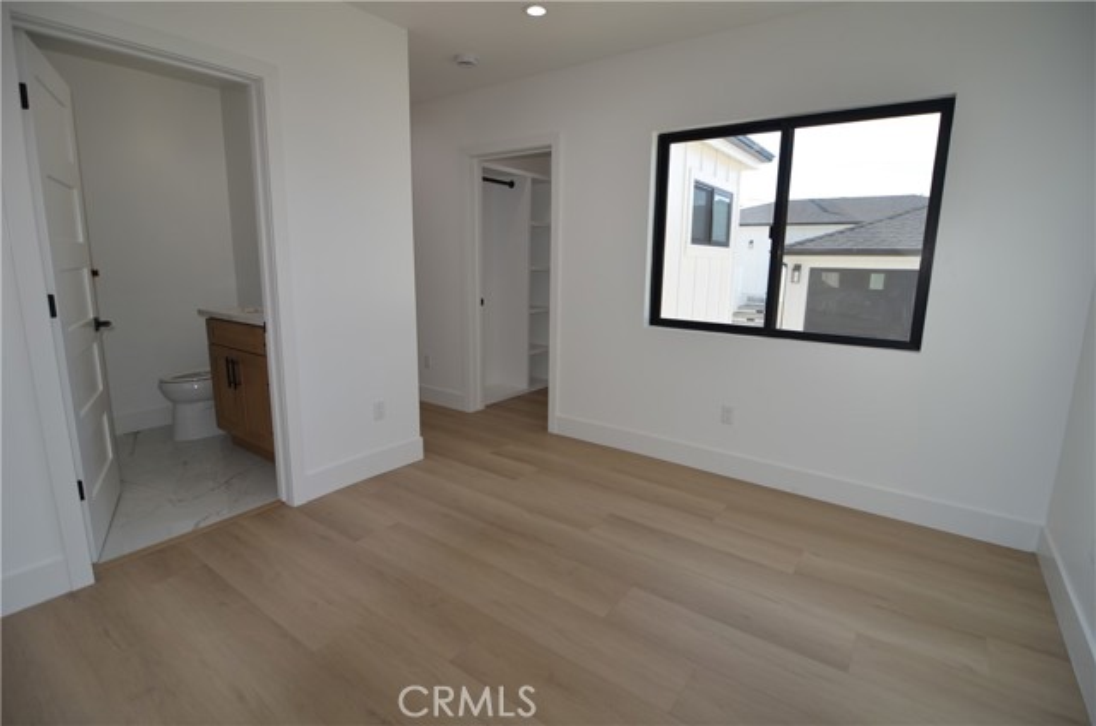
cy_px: 363
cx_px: 548
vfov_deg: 71.8
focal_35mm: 16
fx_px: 501
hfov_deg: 95.1
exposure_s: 1/200
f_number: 4
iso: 100
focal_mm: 11
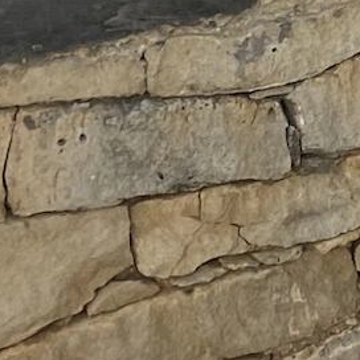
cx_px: 1284
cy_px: -334
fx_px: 1988
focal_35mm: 169
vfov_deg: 9.7
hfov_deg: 7.9
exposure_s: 1/1182
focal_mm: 4.25
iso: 32
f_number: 1.8
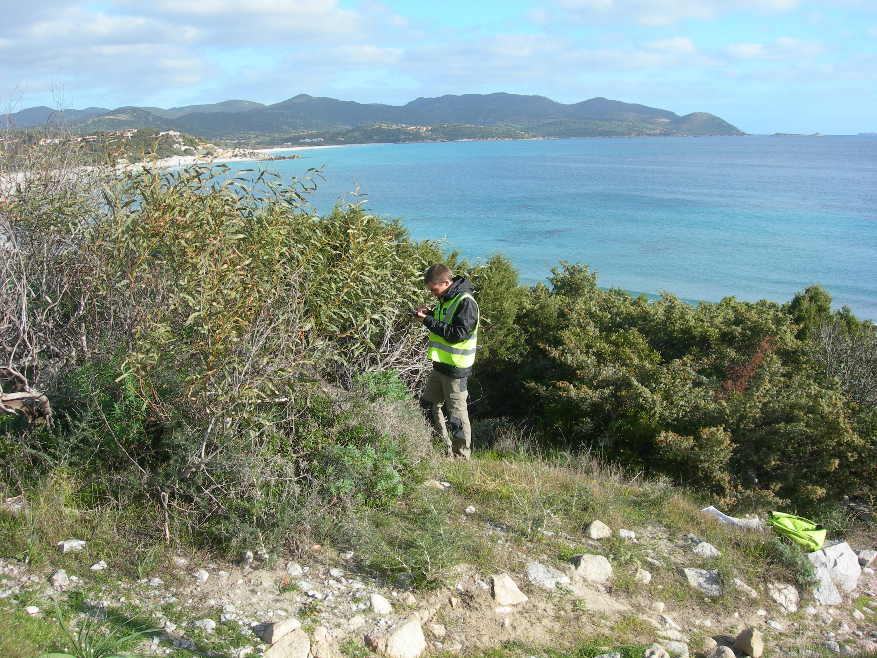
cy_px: 329
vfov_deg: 37.7
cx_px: 438
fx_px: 963
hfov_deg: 49.0
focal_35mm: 38
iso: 50
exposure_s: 1/260
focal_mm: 7.8
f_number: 4.8
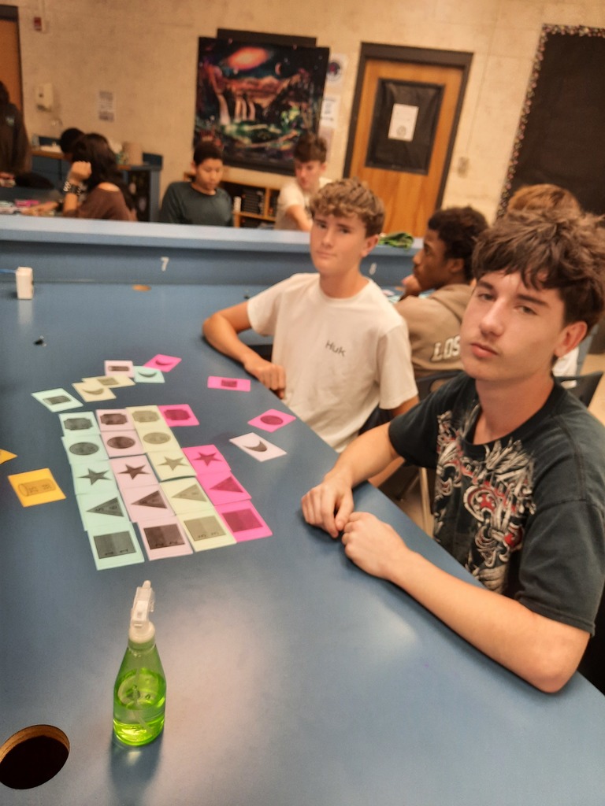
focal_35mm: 25
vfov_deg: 69.4
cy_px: 403
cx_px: 302
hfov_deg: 54.9
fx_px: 583
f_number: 2
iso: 250
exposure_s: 1/60
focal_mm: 4.6
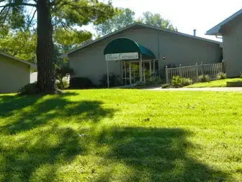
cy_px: 63
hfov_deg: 35.4
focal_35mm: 53
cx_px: 64
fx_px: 371
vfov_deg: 27.4
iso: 80
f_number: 3.2
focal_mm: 5.6
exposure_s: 1/400
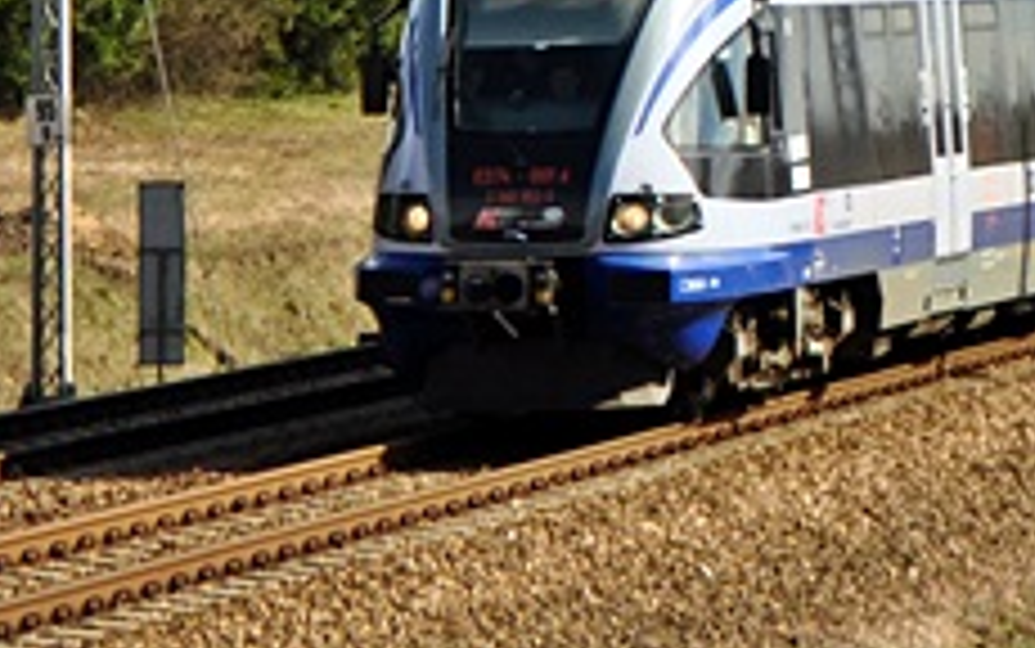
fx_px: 7591
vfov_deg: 4.9
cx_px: 1490
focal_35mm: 269
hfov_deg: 7.7
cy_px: -220
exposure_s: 1/800
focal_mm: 45
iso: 200
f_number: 6.3
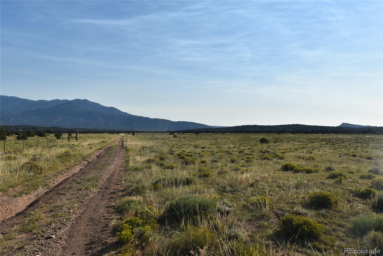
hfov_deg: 59.5
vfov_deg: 41.8
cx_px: 192
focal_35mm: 32
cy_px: 128
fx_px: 335
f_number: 9
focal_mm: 21
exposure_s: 1/320
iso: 100
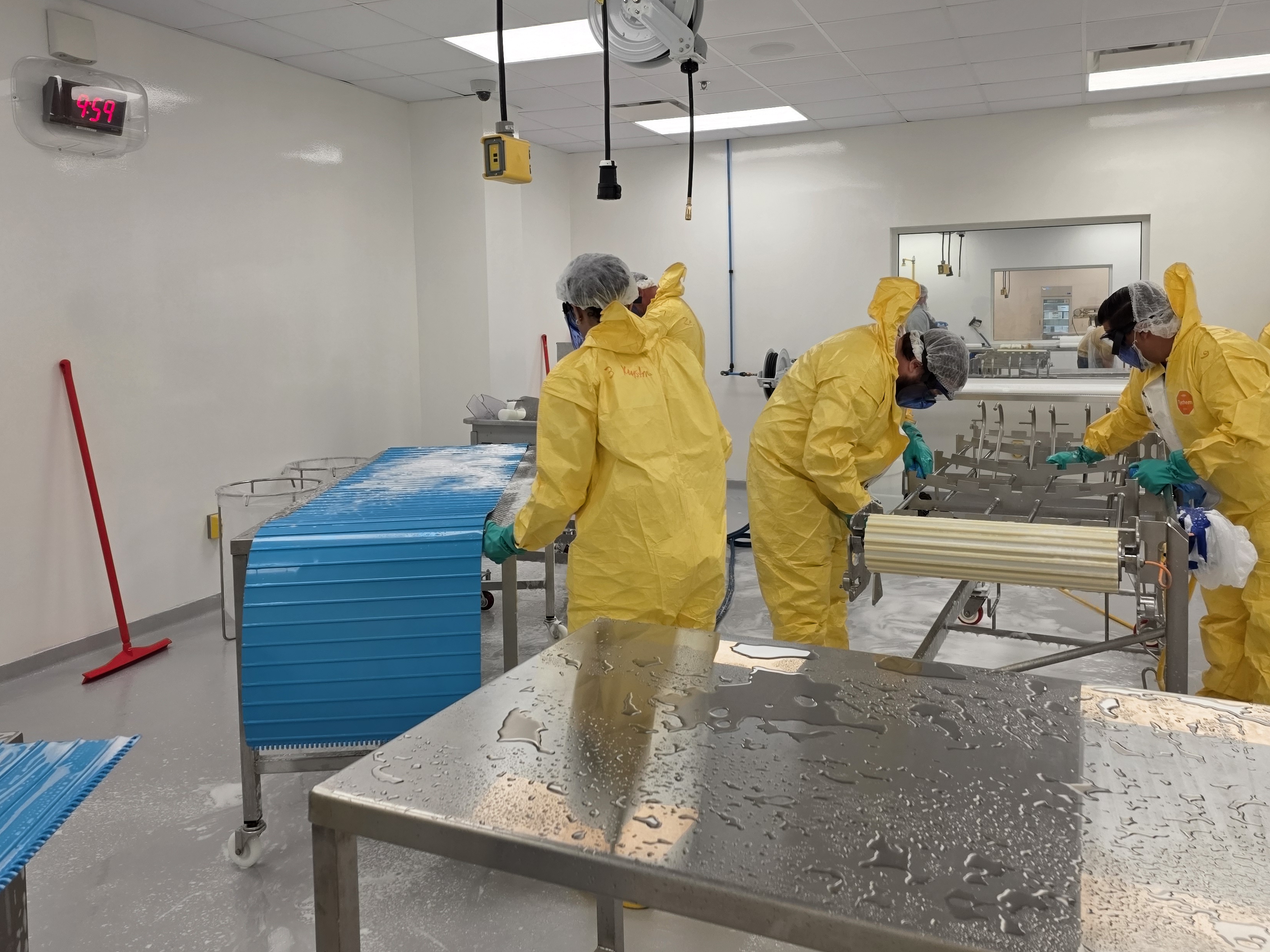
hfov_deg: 63.4
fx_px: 1027
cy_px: 401
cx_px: 654
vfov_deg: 49.6
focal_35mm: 28
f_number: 1.7
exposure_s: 1/120
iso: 32
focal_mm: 6.3
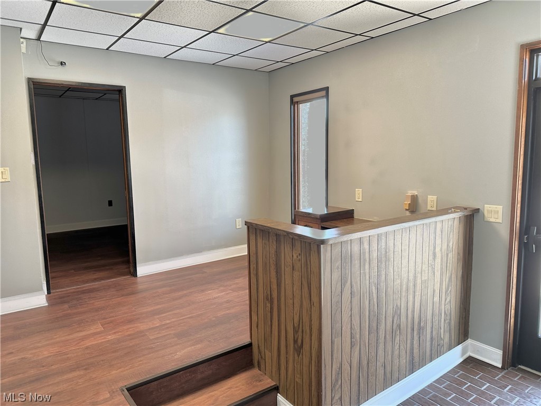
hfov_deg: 71.6
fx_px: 375
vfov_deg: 56.8
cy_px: 203
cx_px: 270
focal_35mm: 24
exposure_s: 1/60
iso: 125
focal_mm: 6.86
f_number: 1.78
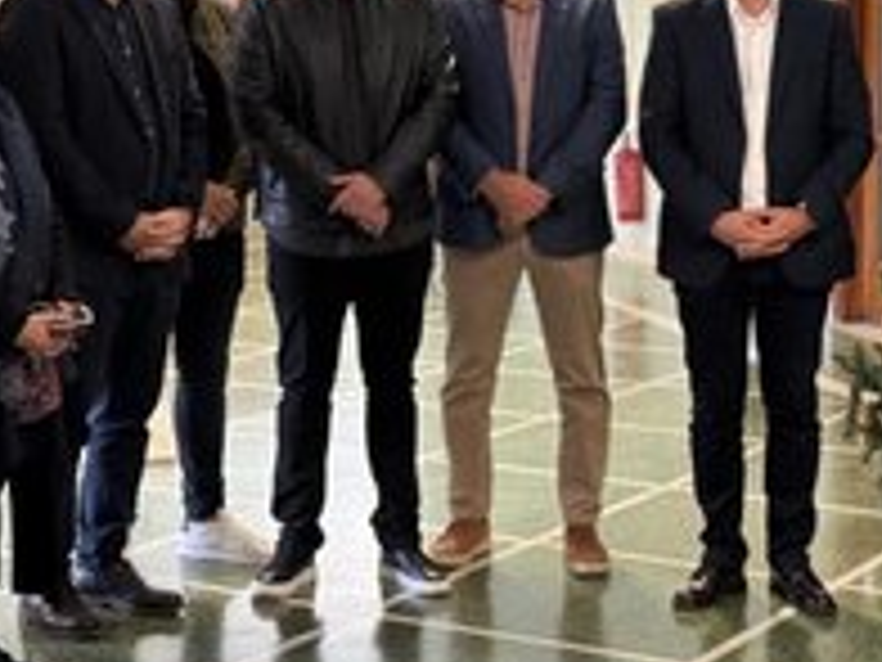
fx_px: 2344
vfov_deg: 16.0
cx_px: 403
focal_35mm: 92
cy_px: 137
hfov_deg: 21.3
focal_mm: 6.76
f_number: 1.78
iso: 125
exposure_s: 1/50
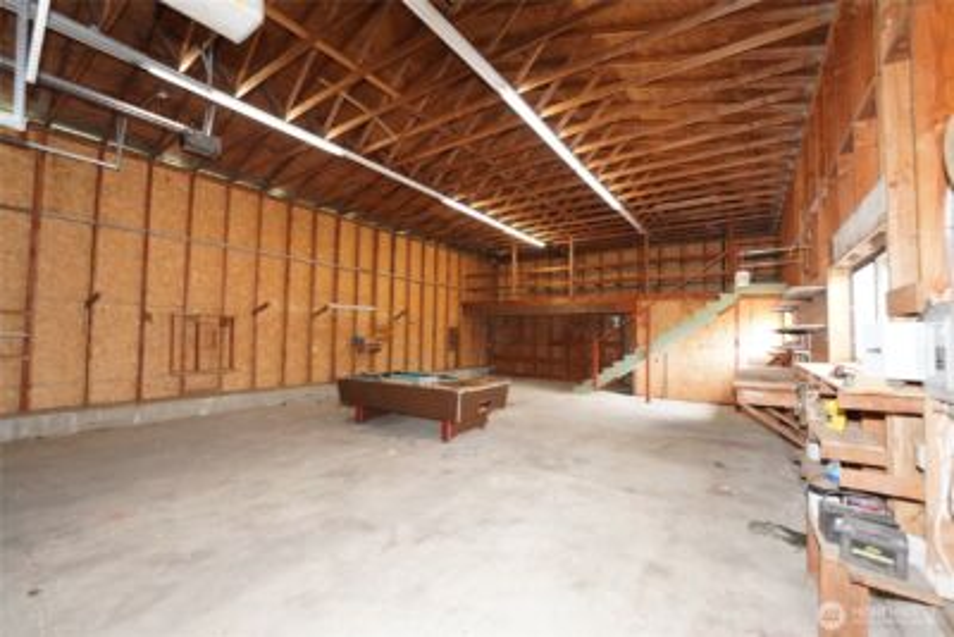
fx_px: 371
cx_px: 477
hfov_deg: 104.2
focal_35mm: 14
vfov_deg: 81.3
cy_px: 318
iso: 3200
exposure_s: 1/60
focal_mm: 14
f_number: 4
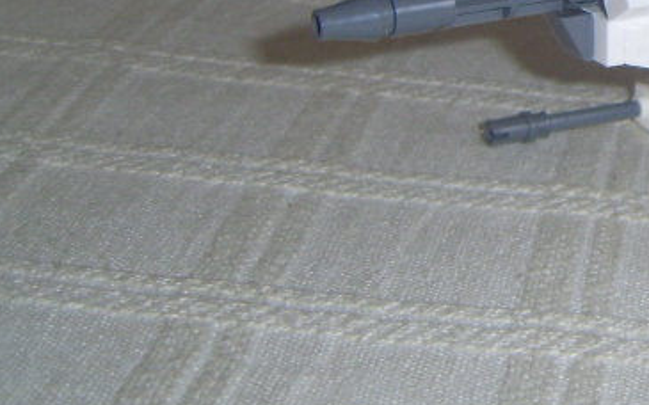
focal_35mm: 113
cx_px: 882
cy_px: -57
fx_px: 1998
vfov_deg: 11.4
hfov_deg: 17.2
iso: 100
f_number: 2.8
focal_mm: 7.8
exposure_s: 1/30
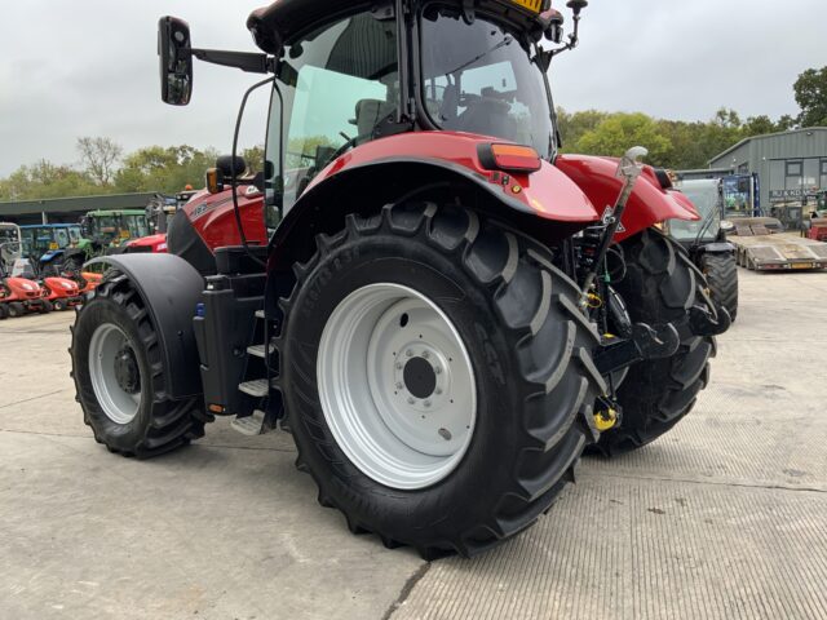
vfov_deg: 48.2
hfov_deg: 61.7
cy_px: 310
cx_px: 414
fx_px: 693
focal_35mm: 29
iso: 40
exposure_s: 1/122
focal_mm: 3
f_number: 1.8
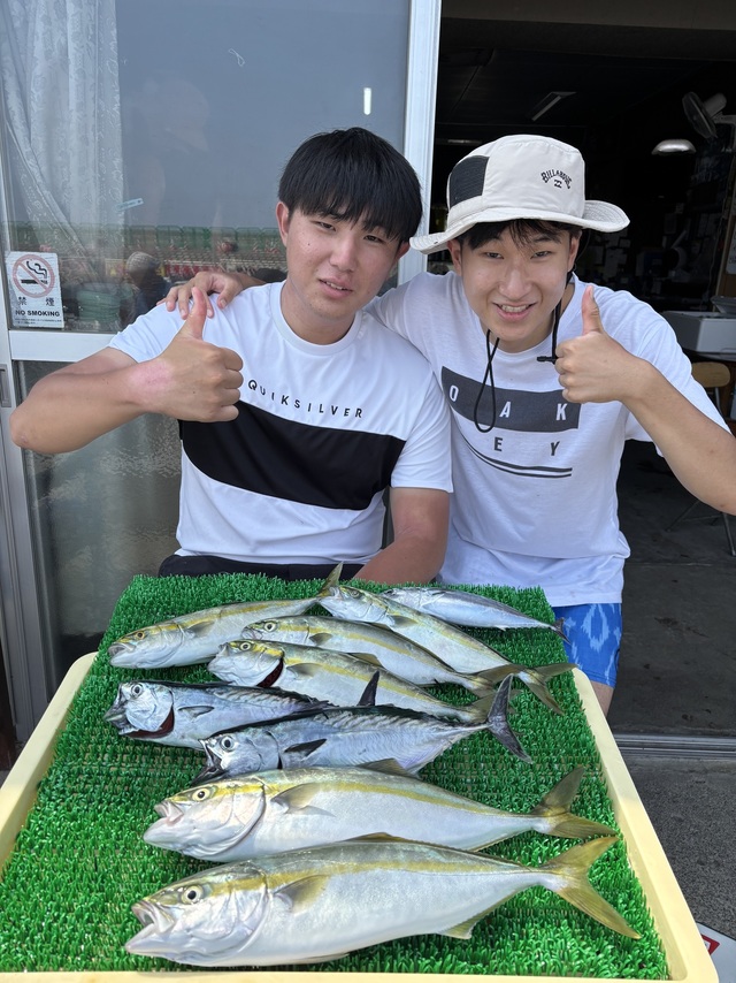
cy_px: 492
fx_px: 737
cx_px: 368
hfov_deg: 53.0
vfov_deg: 67.3
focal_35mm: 26
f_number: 1.6
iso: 50
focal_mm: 5.96
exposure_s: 1/1311
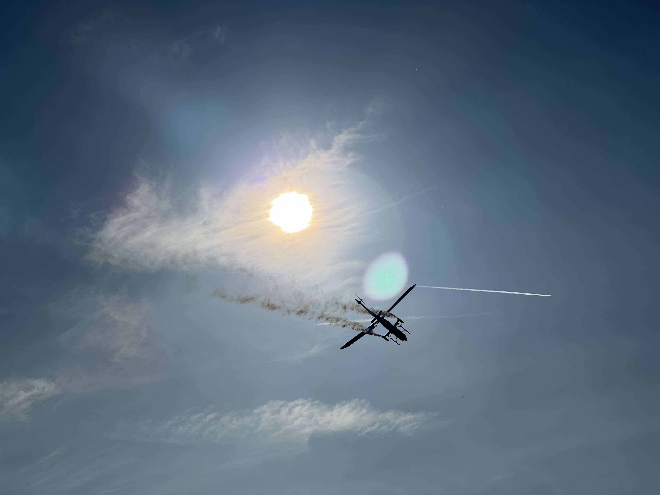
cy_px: 248
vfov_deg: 19.1
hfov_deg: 25.3
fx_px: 1468
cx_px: 330
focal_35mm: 77
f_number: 2.8
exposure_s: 1/7937
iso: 20
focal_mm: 9
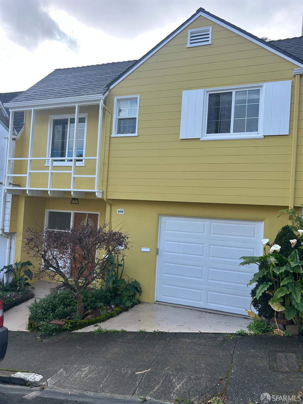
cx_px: 152
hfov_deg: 53.1
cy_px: 202
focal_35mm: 26
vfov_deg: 67.3
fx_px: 303
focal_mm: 5.7
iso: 50
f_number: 1.5
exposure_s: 1/1224
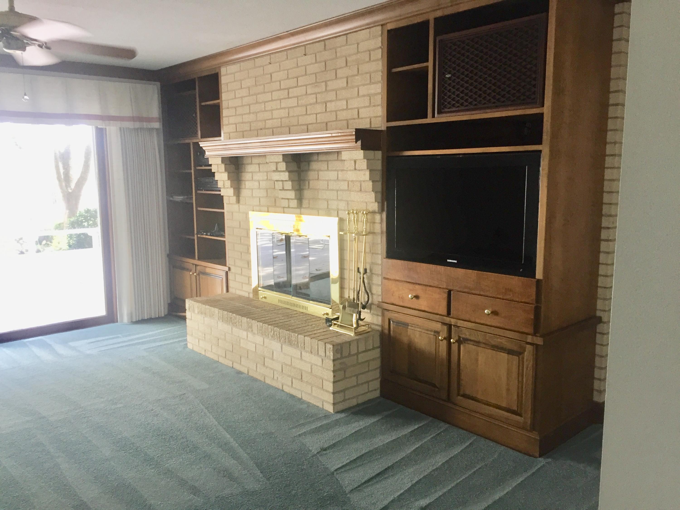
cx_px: 340
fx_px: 570
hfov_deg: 61.7
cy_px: 255
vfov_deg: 48.2
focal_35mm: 29
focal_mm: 4.15
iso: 100
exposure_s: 1/30
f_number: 2.2
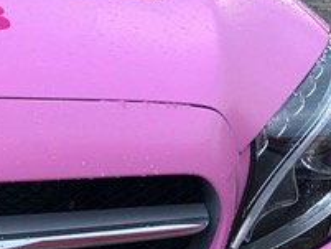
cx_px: -194
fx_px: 852
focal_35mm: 89
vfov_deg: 16.0
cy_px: -48
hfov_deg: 18.8
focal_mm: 3.99
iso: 20
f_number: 1.8
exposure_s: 1/120
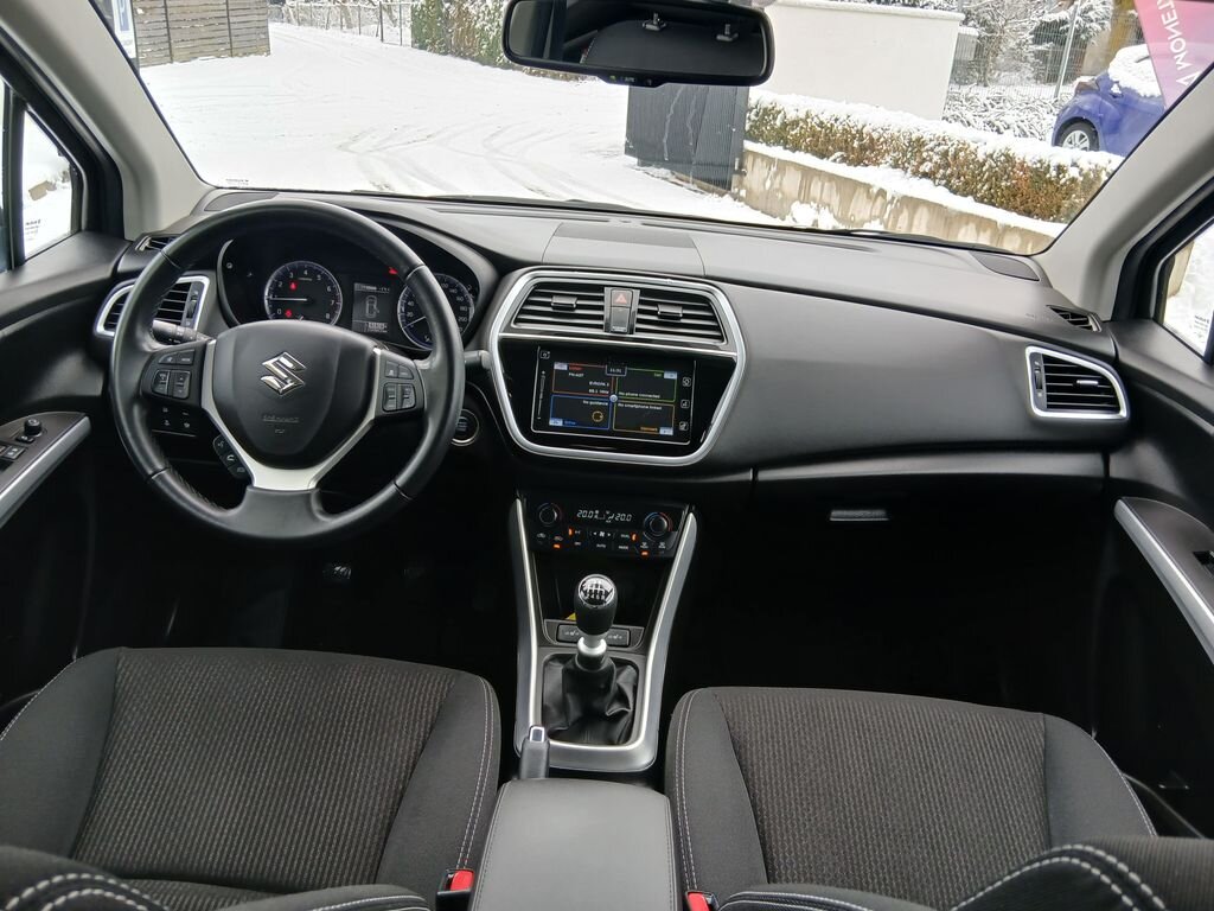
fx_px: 912
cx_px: 607
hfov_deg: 67.3
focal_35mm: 26
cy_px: 456
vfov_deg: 53.1
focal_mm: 3.98
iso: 25
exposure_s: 1/50
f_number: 1.8
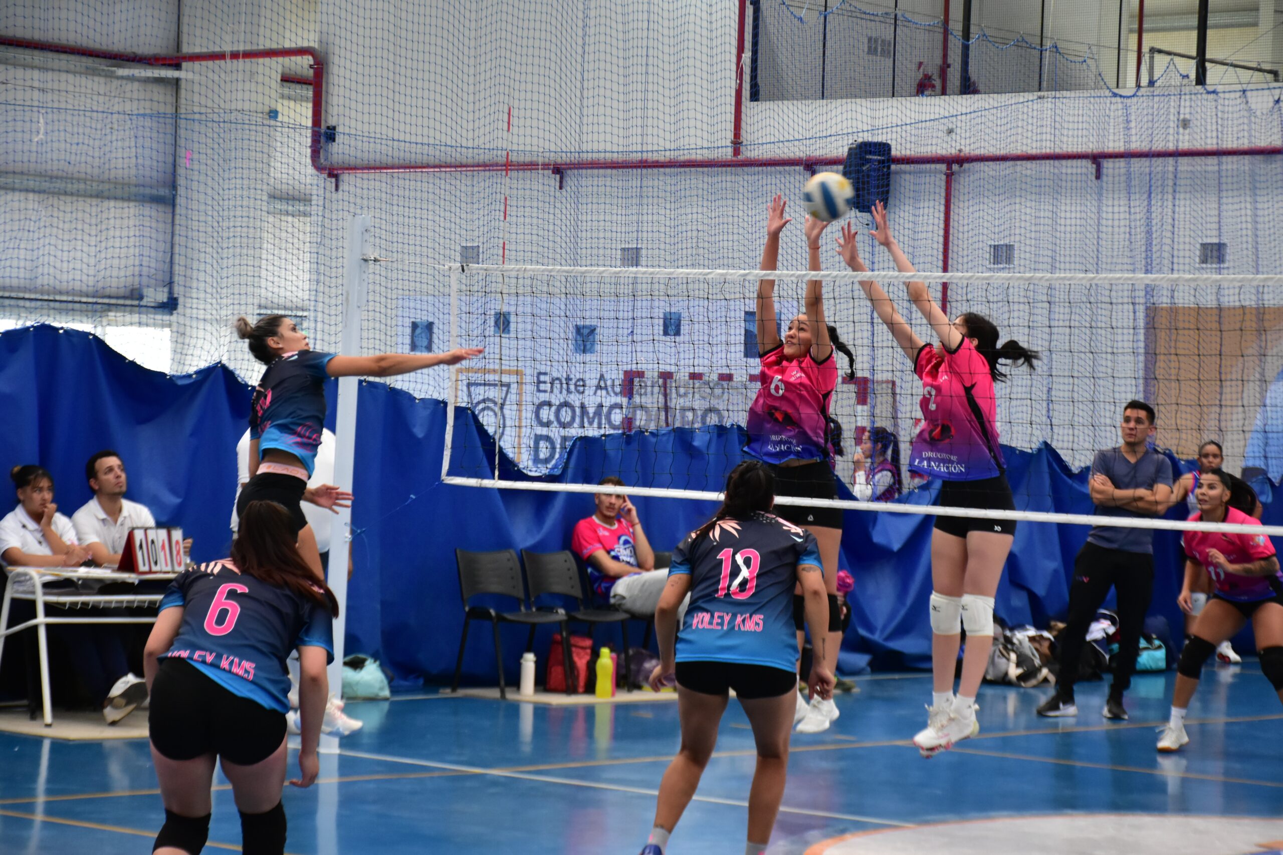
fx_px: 3528
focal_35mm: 99
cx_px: 642
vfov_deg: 13.8
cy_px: 428
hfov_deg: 20.6
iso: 2000
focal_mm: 66
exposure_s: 1/500
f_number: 5.6
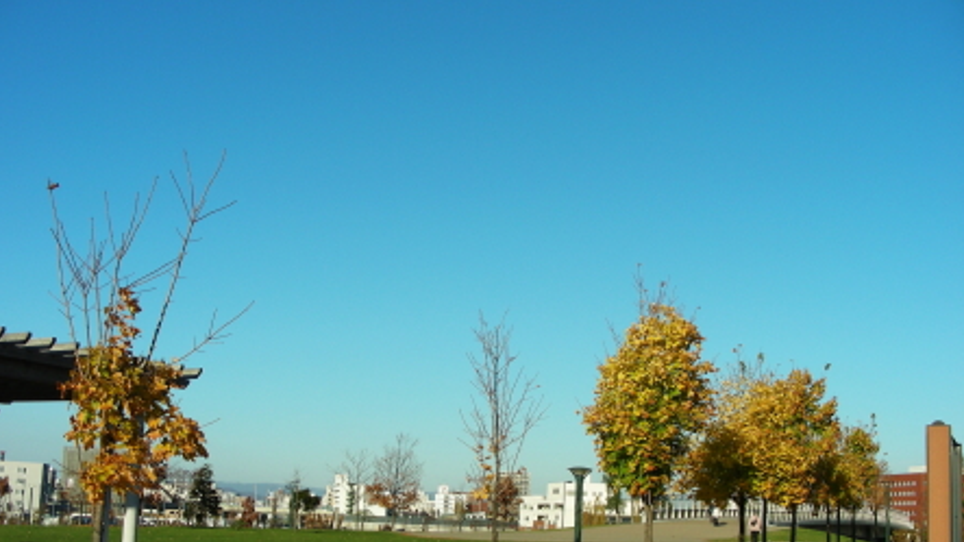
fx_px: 1073
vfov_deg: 28.2
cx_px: 477
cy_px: 343
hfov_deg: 48.4
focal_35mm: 42
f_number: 4
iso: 50
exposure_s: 1/328
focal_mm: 6.3
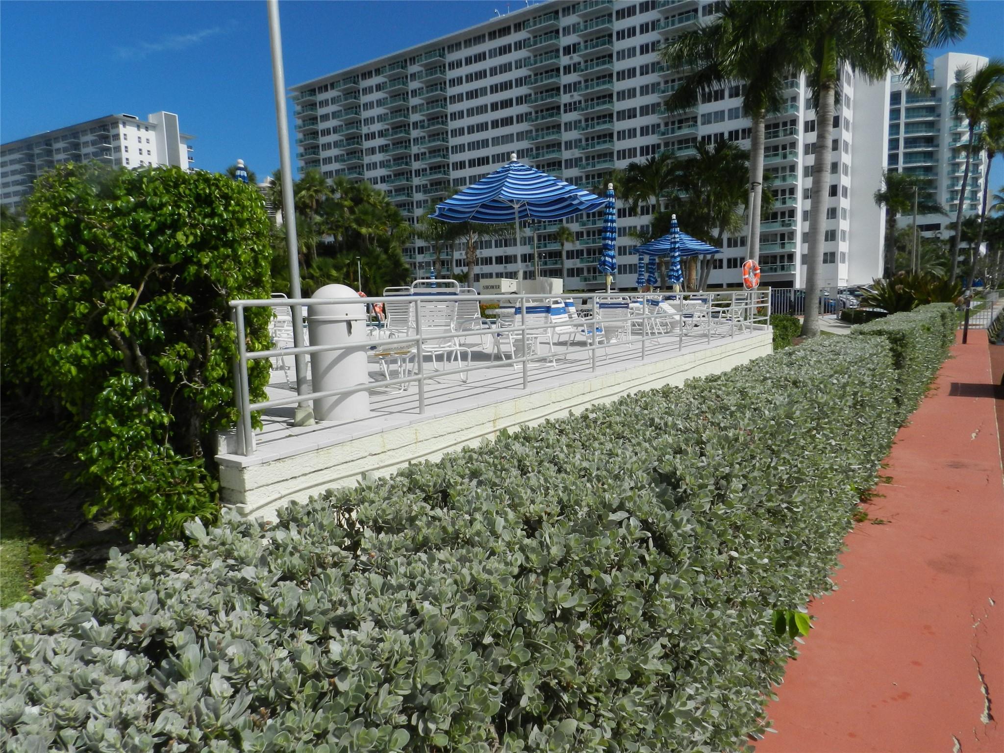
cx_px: 502
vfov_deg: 58.9
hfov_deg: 73.9
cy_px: 376
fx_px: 667
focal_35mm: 23
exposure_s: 1/1000
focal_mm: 4
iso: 160
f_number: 5.6
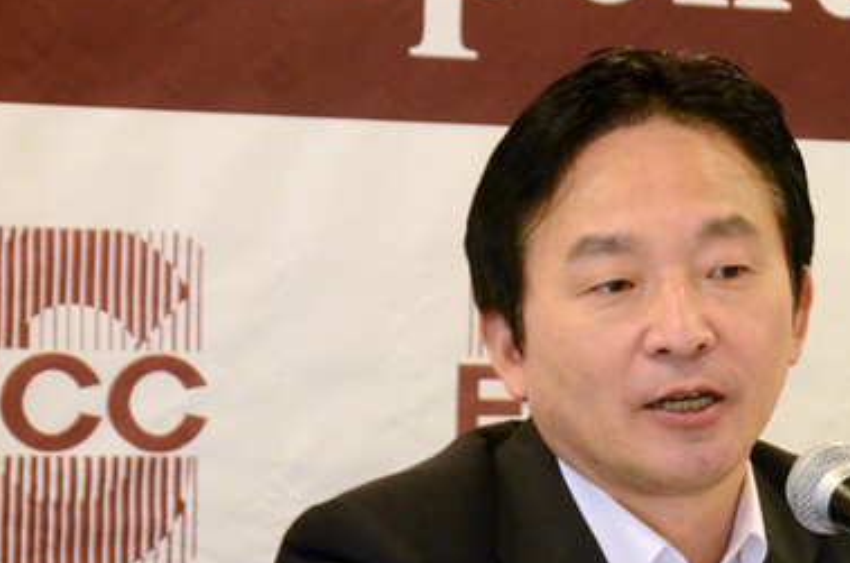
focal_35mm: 267
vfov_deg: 5.1
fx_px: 6291
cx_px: 682
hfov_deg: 7.7
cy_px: 459
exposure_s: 1/50
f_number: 5.3
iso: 1600
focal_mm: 90
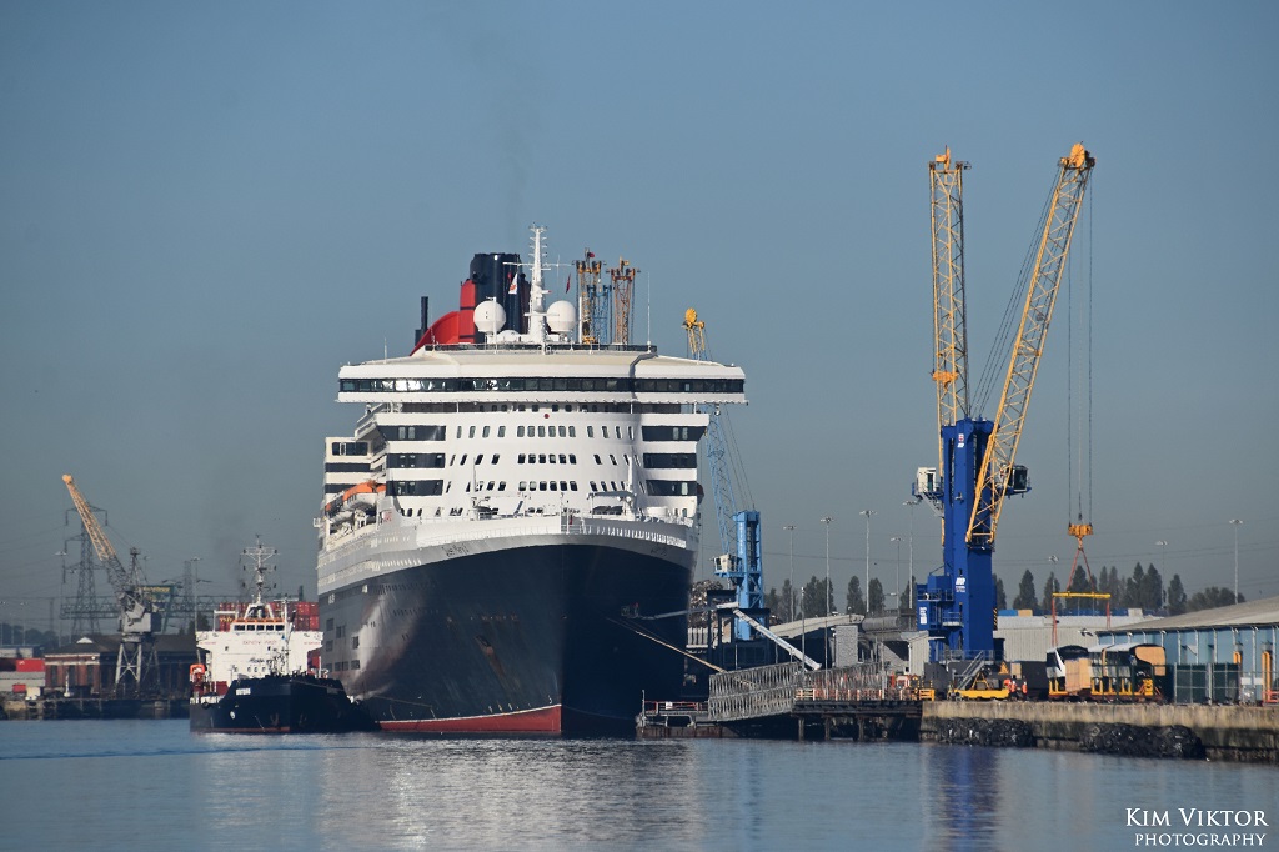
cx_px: 640
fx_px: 11720
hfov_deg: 6.2
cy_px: 426
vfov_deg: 4.2
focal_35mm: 330
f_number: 8
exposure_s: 1/1000
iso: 200
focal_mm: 220
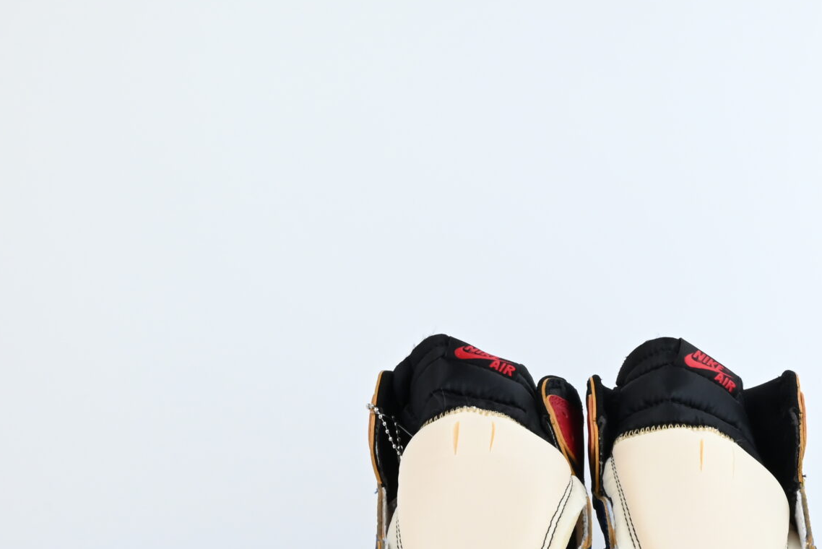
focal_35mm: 54
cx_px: 604
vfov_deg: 24.7
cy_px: 429
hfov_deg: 36.1
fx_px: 1234
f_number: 18
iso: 800
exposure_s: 1/125
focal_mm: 24
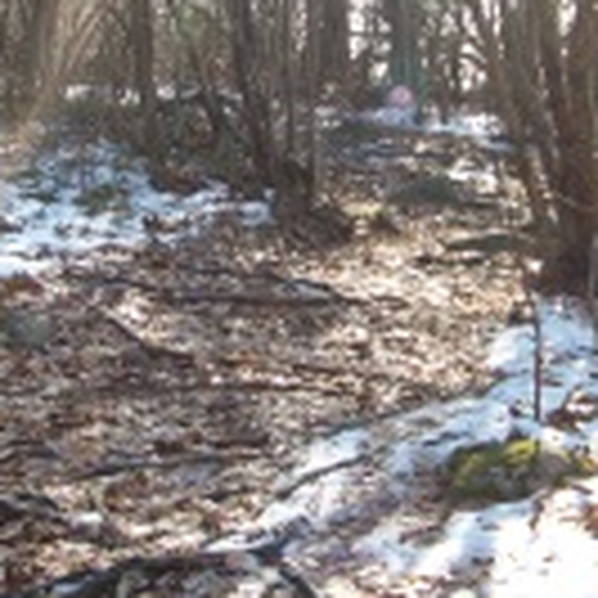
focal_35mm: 86
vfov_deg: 20.1
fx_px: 1681
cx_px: 360
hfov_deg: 20.1
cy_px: 236
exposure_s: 1/200
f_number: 2.8
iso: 65
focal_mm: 5.85
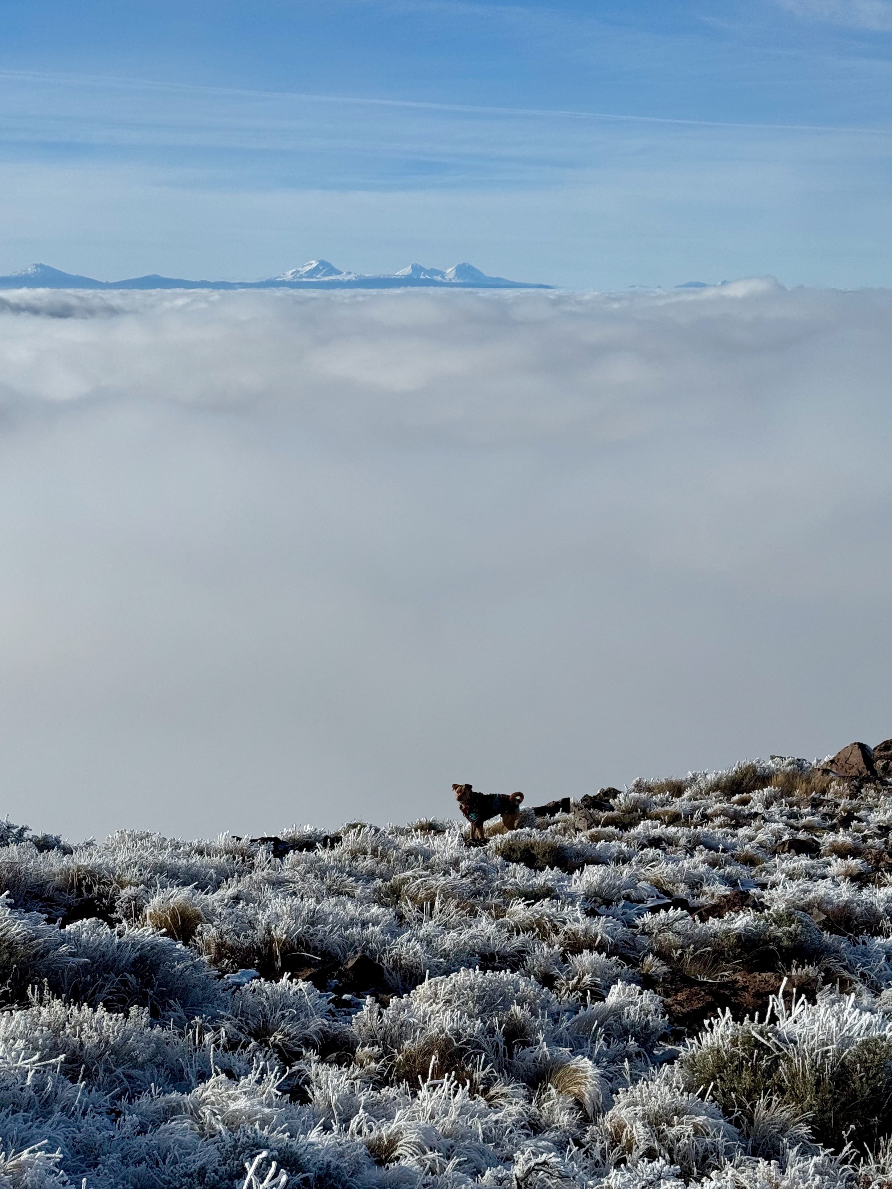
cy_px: 594
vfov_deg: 39.7
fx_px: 1649
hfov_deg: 30.3
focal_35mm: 48
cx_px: 446
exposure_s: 1/10526
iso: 64
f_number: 1.78
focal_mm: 6.76
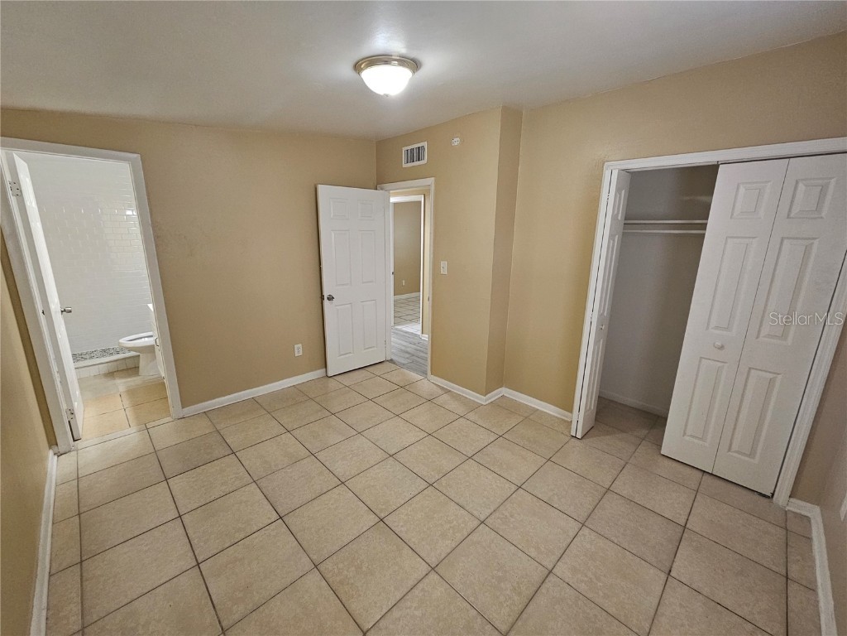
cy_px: 318
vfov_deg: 89.9
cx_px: 424
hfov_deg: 106.2
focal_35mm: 13
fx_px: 318
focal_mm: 2.2
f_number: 2.2
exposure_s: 1/60
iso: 250
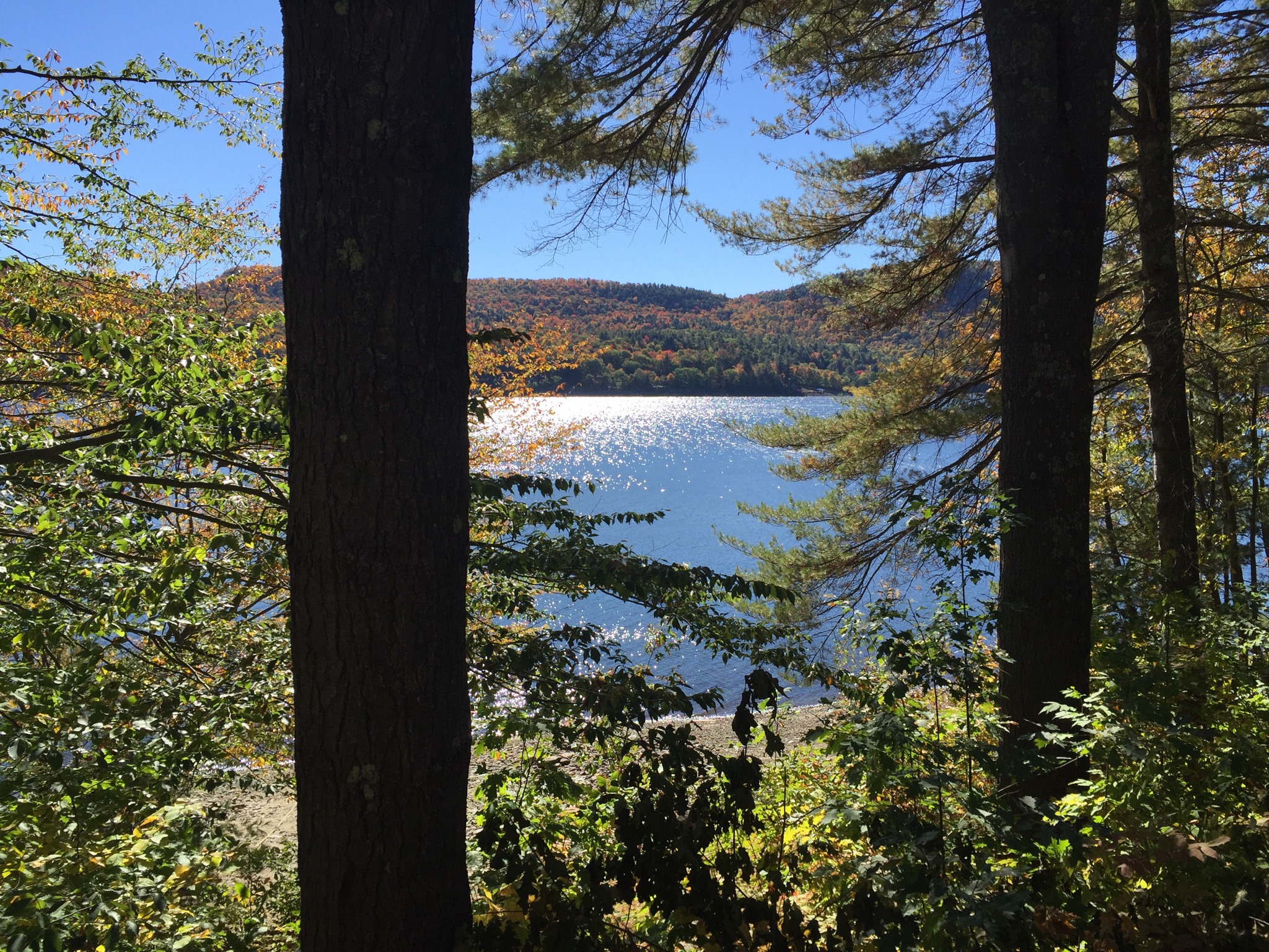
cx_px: 634
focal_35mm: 29
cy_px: 476
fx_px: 1063
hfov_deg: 61.7
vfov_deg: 48.2
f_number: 2.2
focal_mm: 4.15
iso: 32
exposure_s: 1/1647
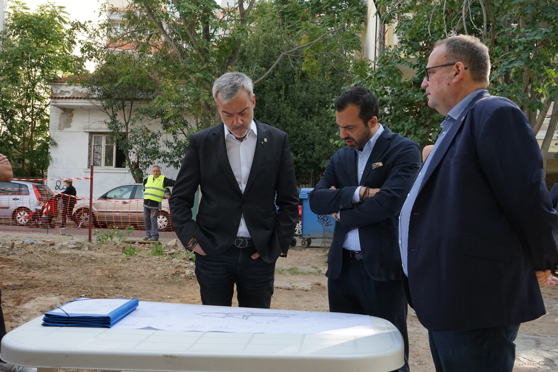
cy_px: 186
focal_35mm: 38
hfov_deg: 50.7
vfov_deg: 35.1
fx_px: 589
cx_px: 279
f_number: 11
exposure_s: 1/640
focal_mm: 38
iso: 2000
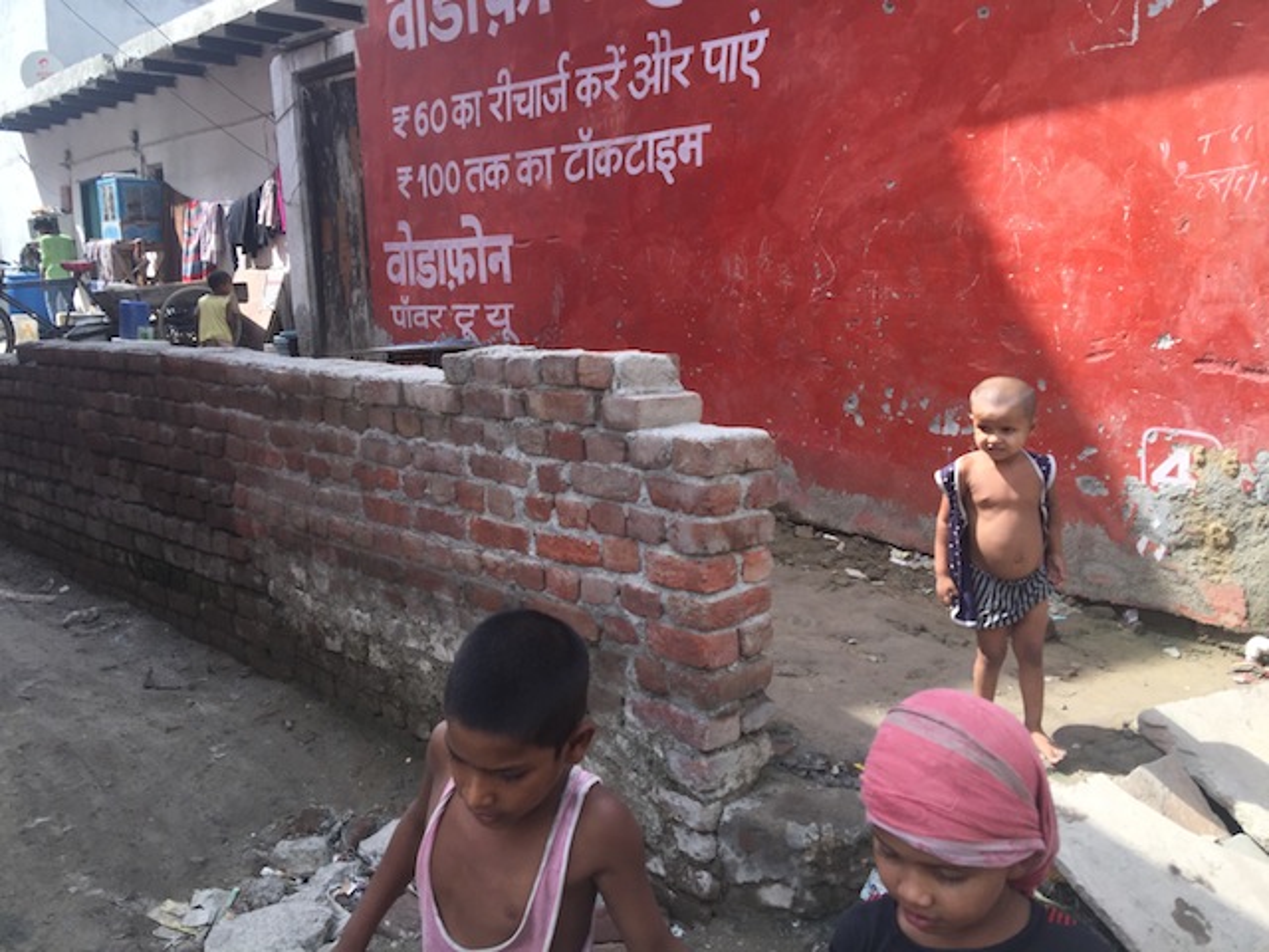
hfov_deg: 61.7
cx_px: 634
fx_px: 1063
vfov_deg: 48.2
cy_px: 476
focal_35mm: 29
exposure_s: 1/590
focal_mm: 4.15
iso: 32
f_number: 2.2
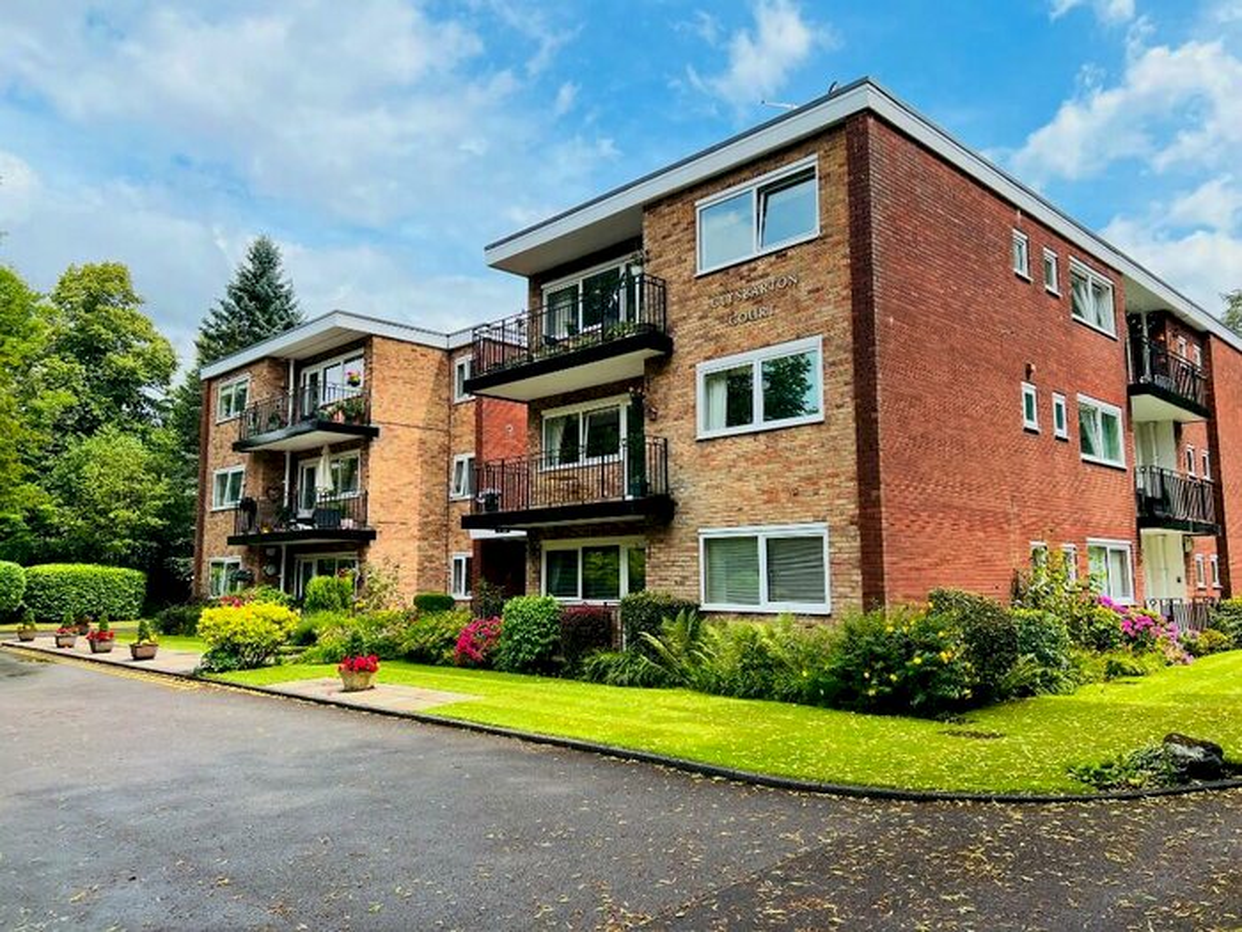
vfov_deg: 53.1
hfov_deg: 67.3
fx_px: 933
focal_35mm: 26
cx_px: 621
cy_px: 466
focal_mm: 5.7
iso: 50
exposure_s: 1/2632
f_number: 1.5
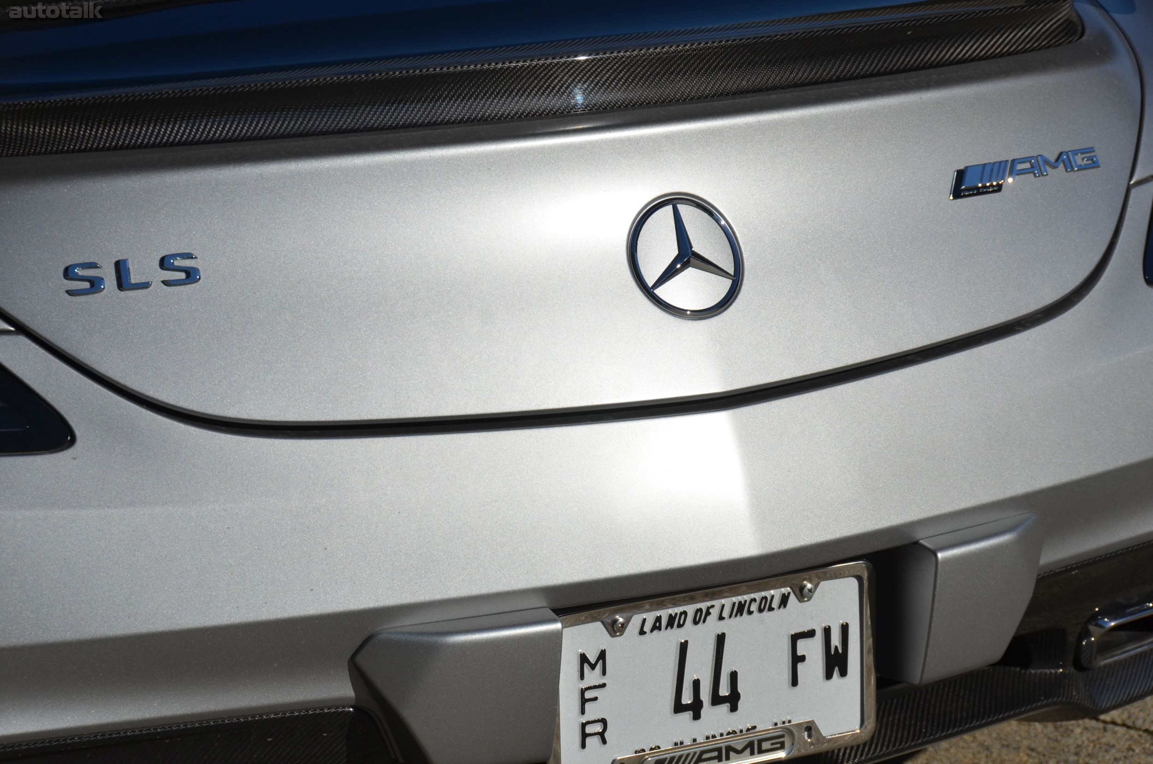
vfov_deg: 12.1
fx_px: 3596
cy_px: 382
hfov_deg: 18.2
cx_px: 576
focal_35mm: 112
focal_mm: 75
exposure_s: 1/2000
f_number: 8
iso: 250
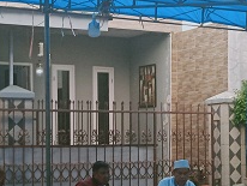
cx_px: 112
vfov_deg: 15.5
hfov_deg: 20.6
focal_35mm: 95
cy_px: 141
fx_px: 679
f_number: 2.2
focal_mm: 3.37
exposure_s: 1/100
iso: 141
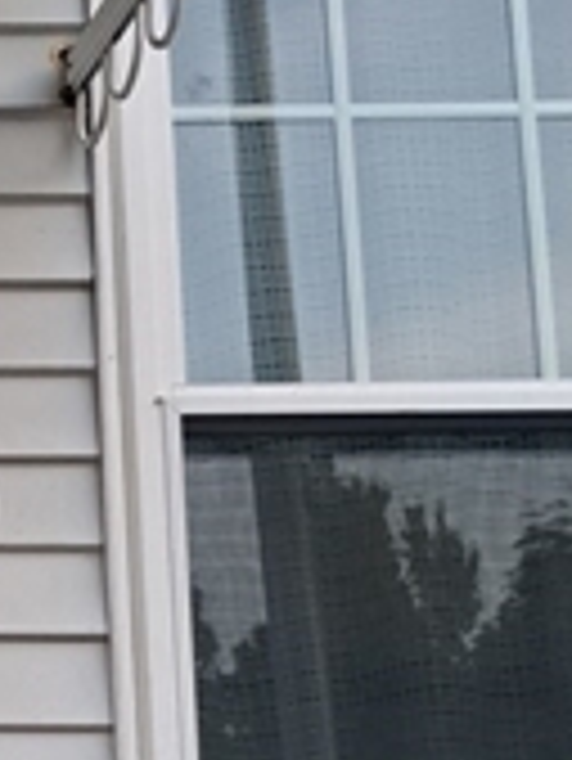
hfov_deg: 11.7
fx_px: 2398
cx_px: -698
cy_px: 850
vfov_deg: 17.4
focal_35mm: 109
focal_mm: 5.23
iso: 160
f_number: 1.8
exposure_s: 1/60
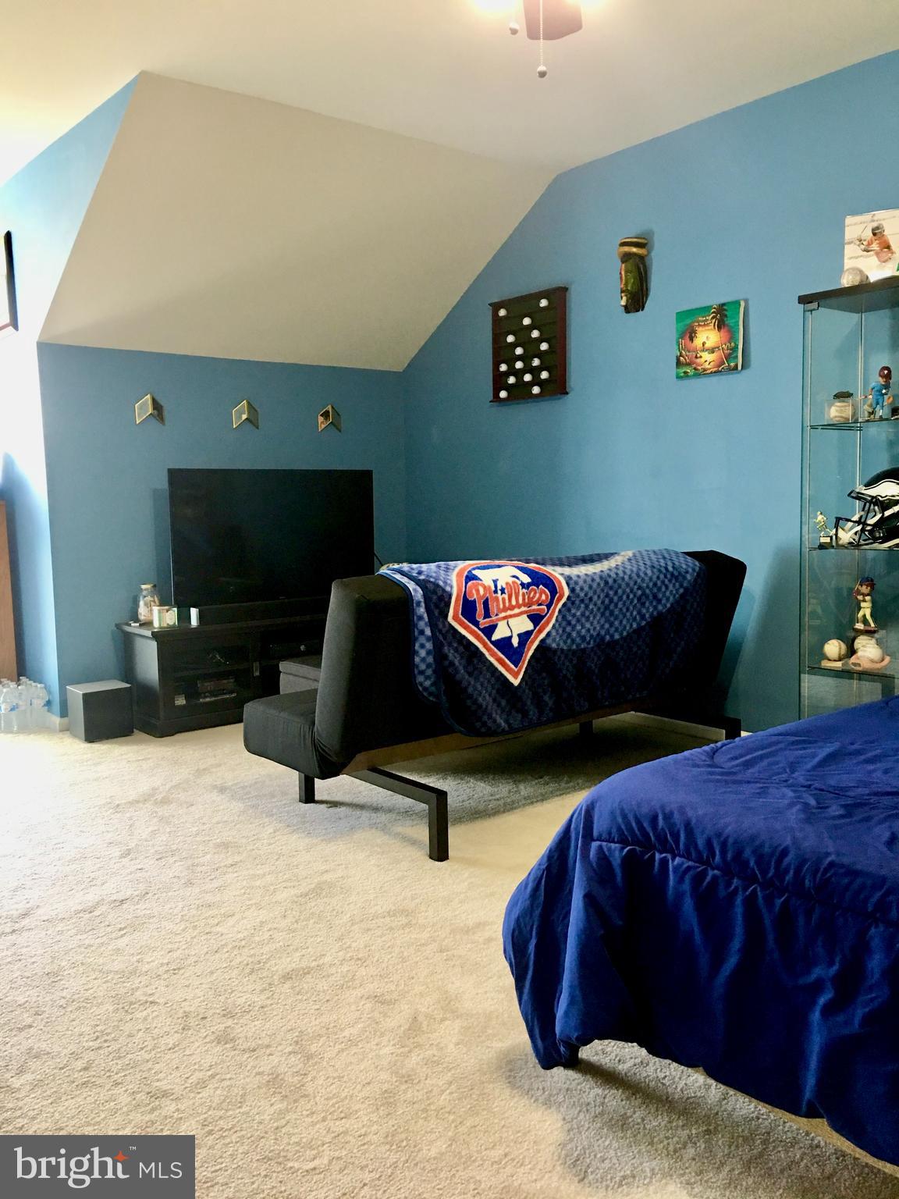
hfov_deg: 48.2
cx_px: 450
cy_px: 600
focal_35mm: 29
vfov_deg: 61.7
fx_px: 1004
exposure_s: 1/15
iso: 50
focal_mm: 4.15
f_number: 2.2
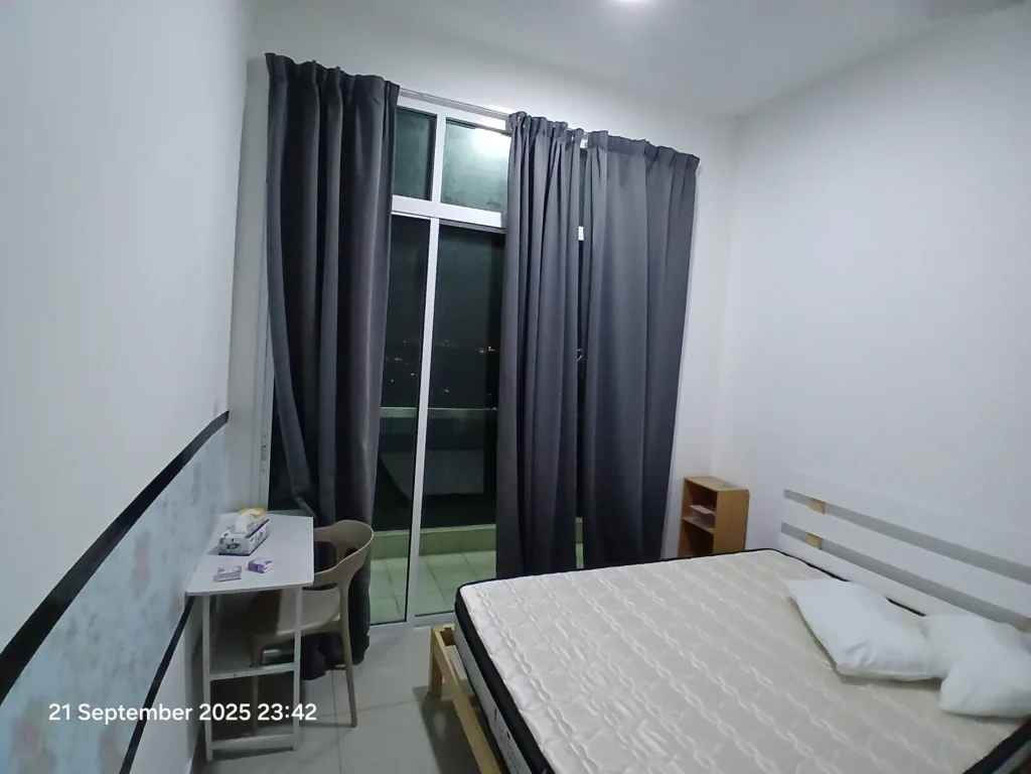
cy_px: 387
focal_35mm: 17
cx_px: 516
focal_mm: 1.4
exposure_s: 1/25
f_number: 2.2
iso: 500
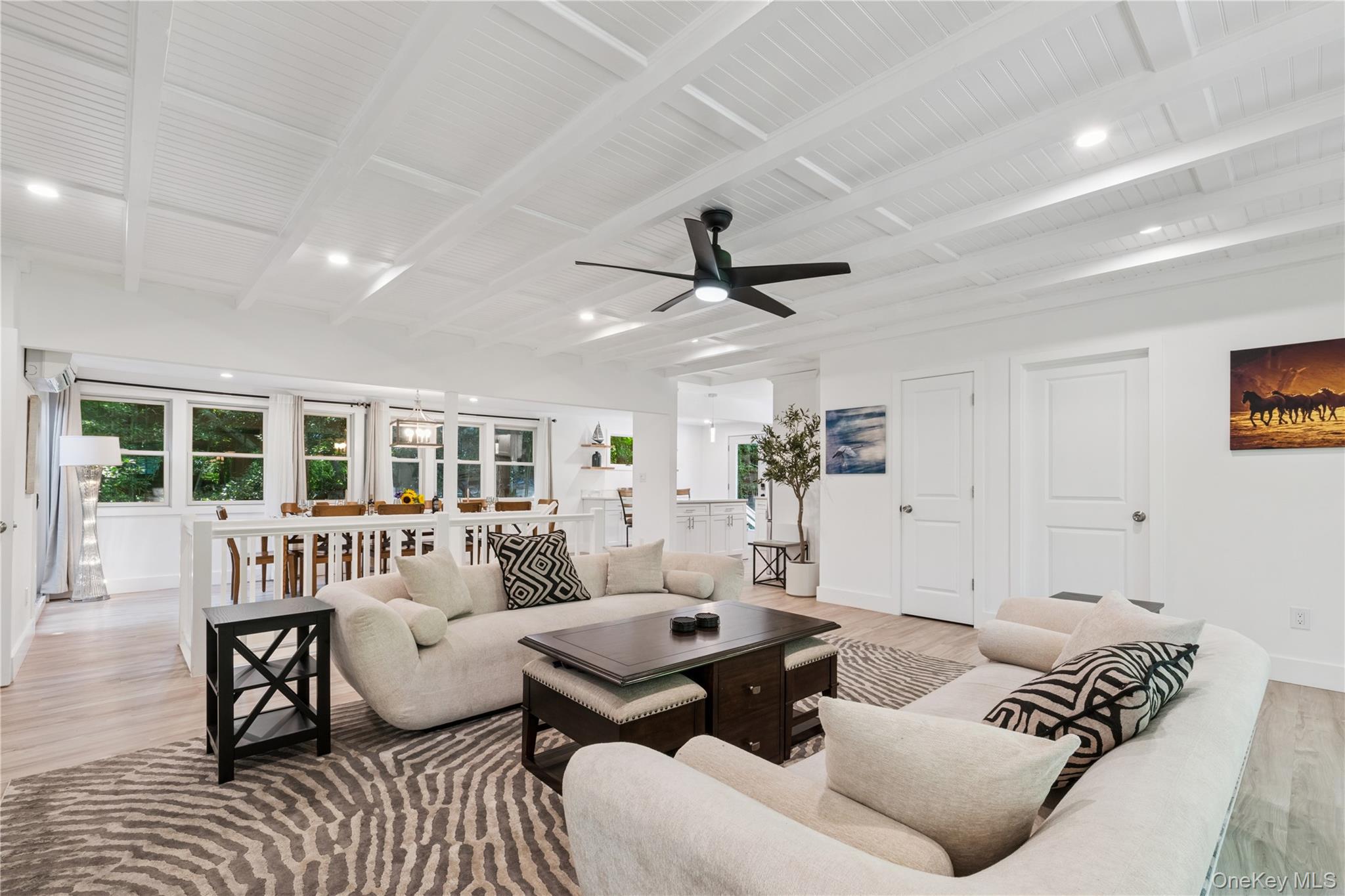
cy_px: 448
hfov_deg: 100.4
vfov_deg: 77.3
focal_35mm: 15
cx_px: 672
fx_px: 560
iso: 640
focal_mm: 15
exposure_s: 1/8
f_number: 14
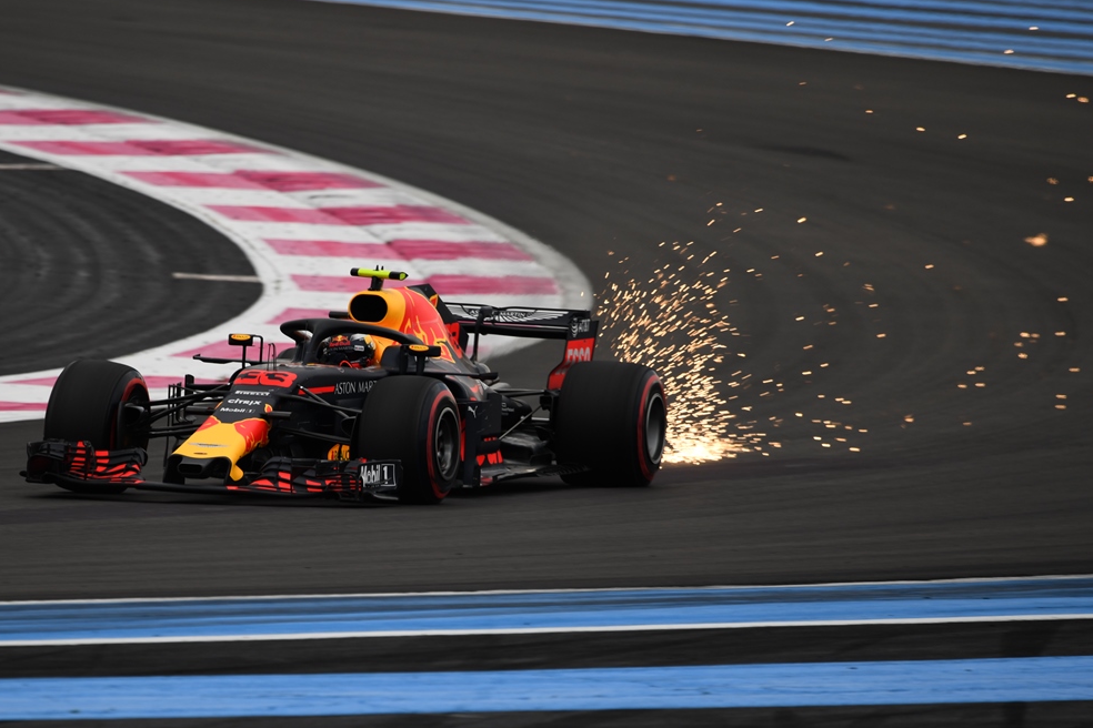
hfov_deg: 2.6
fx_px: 23832
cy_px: 414
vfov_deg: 1.8
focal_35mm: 785
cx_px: 392
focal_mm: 550
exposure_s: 1/640
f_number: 6.3
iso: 200
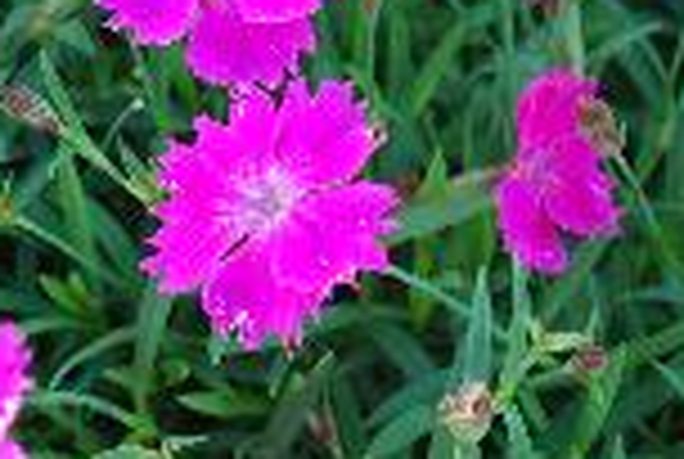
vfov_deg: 7.6
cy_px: 108
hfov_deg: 11.2
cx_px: 122
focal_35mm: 182
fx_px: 3465
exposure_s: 1/60
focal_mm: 46
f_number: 5.3
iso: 280
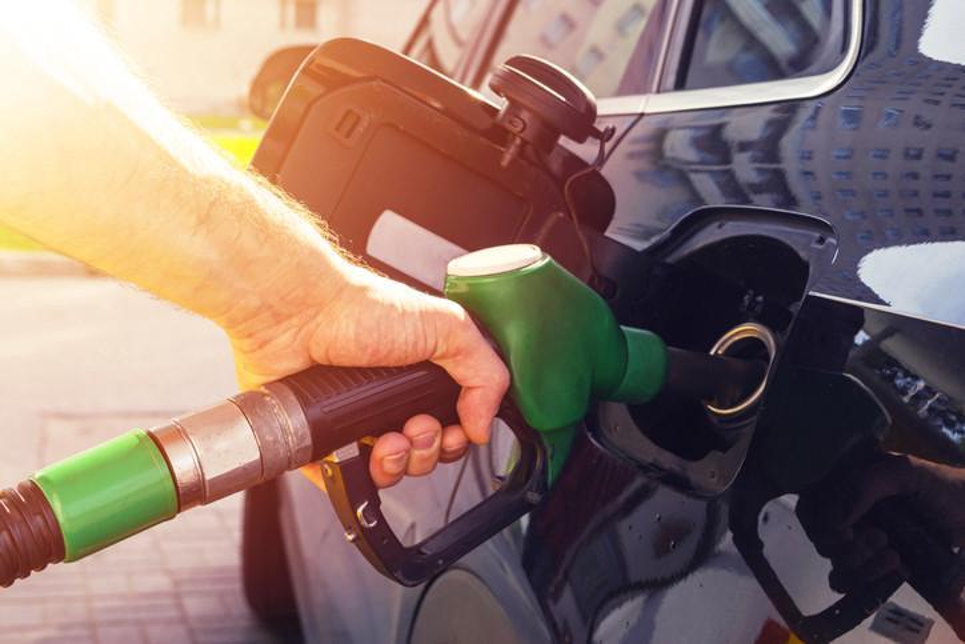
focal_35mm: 63
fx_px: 1689
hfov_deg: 31.9
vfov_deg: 21.6
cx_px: 482
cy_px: 322
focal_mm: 42
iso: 100
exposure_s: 1/100
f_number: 8
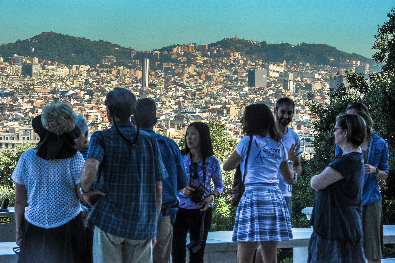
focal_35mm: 135
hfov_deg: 15.2
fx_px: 1480
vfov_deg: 10.1
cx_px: 198
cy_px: 132
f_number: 18
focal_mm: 135
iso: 1000
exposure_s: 1/400
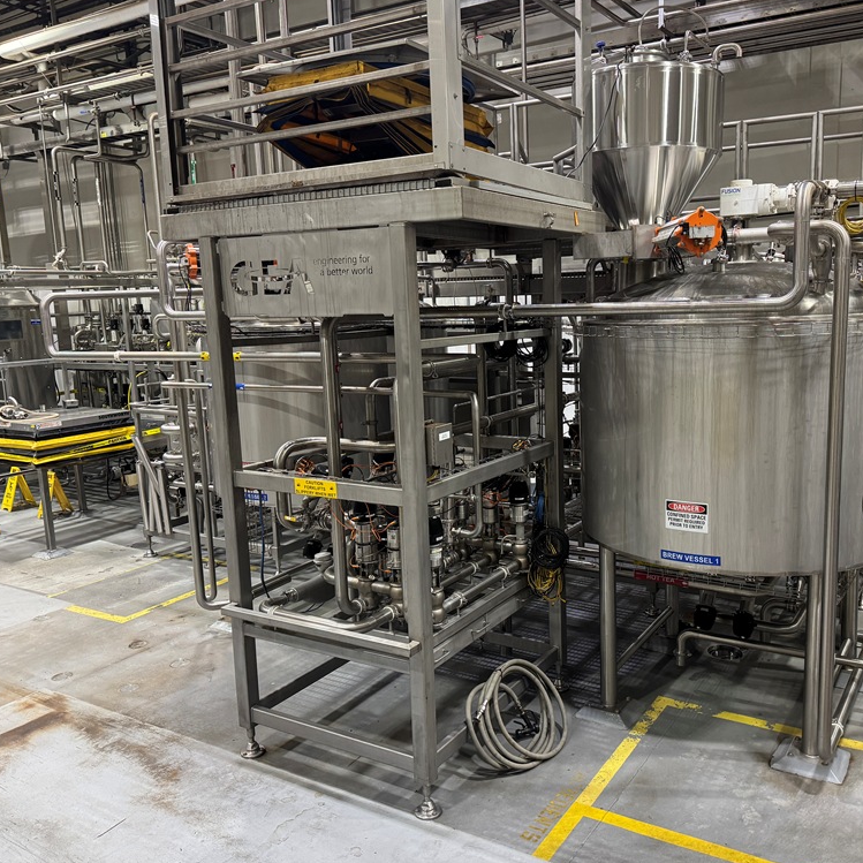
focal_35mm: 29
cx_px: 508
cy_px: 432
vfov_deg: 55.6
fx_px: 818
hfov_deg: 55.3
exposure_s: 1/60
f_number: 1.78
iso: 250
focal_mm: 6.76
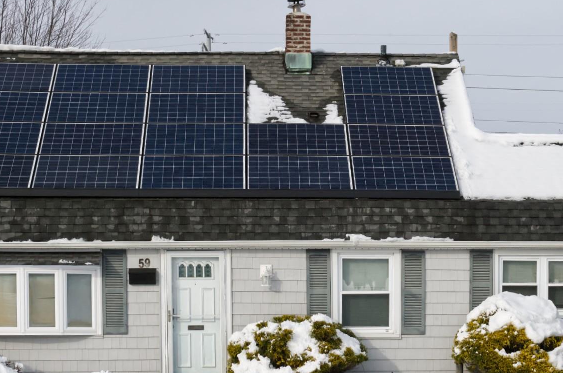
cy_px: 244
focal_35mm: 80
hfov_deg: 25.4
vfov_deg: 16.9
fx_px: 1248
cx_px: 335
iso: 500
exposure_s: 1/1000
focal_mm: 45
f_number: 22
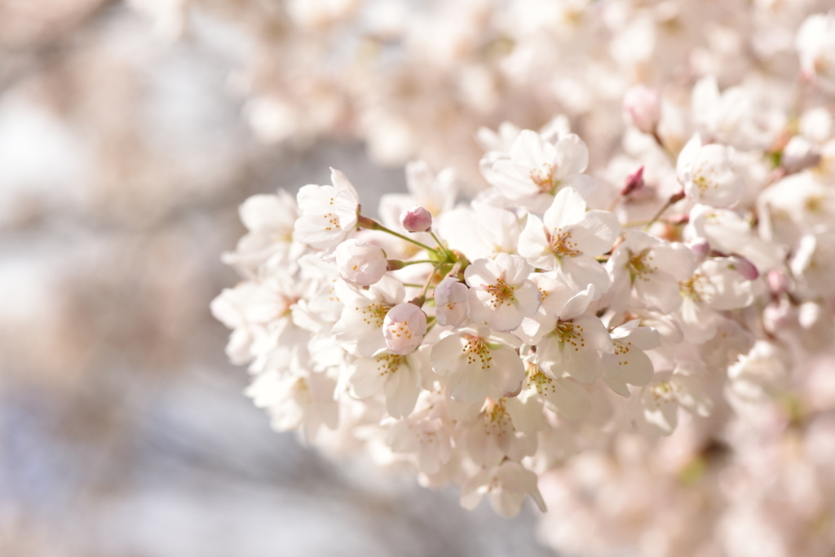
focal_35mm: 105
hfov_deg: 19.5
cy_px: 278
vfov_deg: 13.0
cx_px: 418
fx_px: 2436
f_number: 9
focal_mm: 105
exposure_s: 1/1600
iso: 640
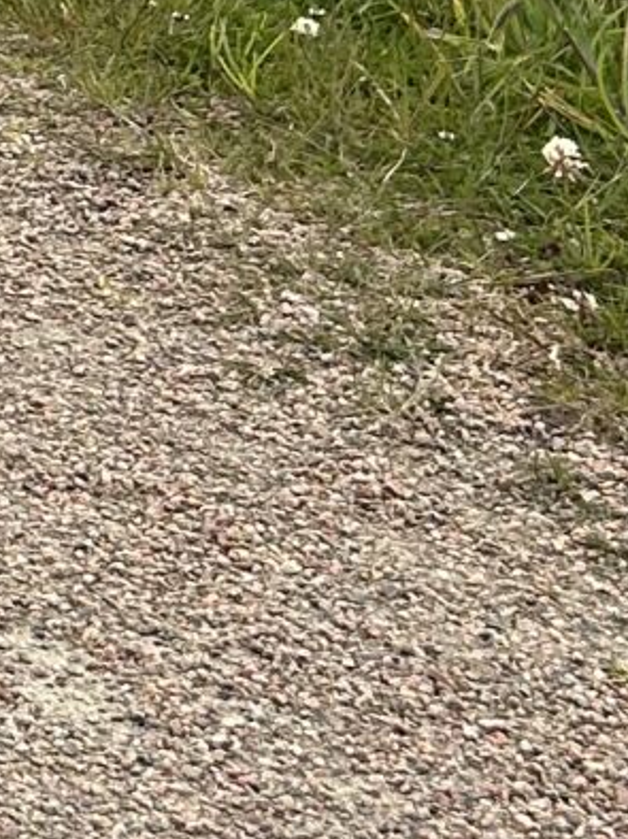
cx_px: -1241
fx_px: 4092
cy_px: -620
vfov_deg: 11.0
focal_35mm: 169
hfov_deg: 7.7
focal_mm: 5.7
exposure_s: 1/1751
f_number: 1.5
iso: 50
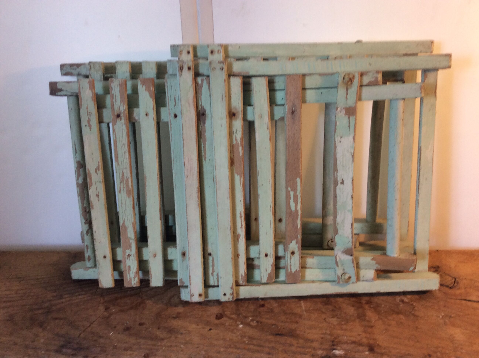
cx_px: 240
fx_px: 442
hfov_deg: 56.9
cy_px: 179
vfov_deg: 44.1
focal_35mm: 32
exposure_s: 1/25
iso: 40
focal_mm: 3.3
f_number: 2.4
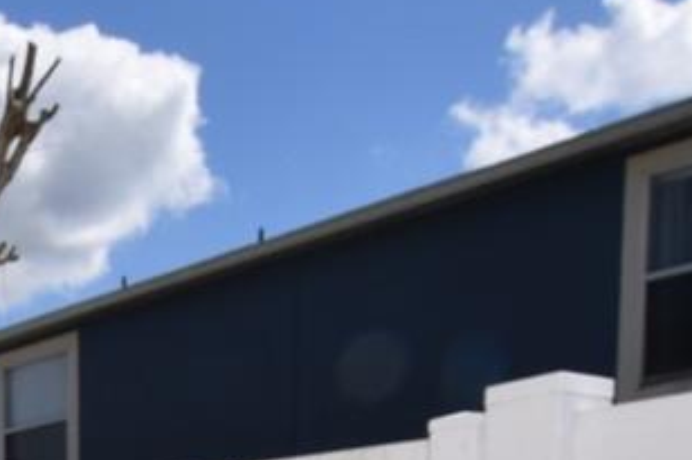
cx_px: -207
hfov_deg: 23.1
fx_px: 1498
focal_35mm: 78
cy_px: 951
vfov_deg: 14.3
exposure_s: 1/200
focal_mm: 10
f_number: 13
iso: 100
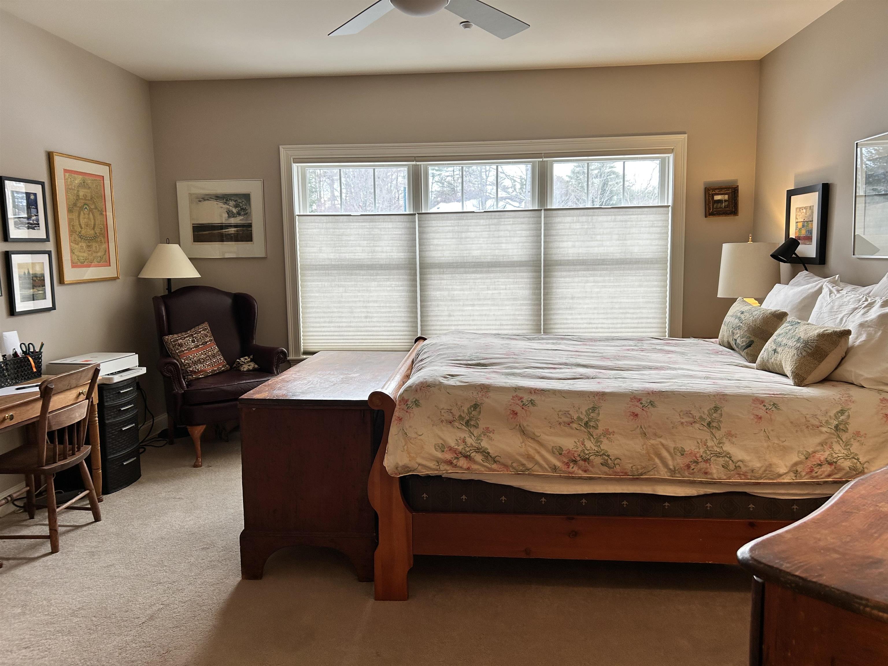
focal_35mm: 26
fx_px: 667
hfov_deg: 67.3
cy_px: 333
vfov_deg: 53.1
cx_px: 444
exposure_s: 1/120
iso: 64
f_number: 1.5
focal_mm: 5.7
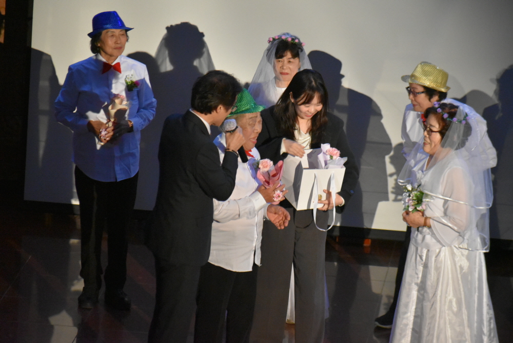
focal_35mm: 255
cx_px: 256
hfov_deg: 8.1
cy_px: 172
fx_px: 3636
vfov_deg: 5.4
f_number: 5
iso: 5000
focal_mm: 170
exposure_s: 1/125
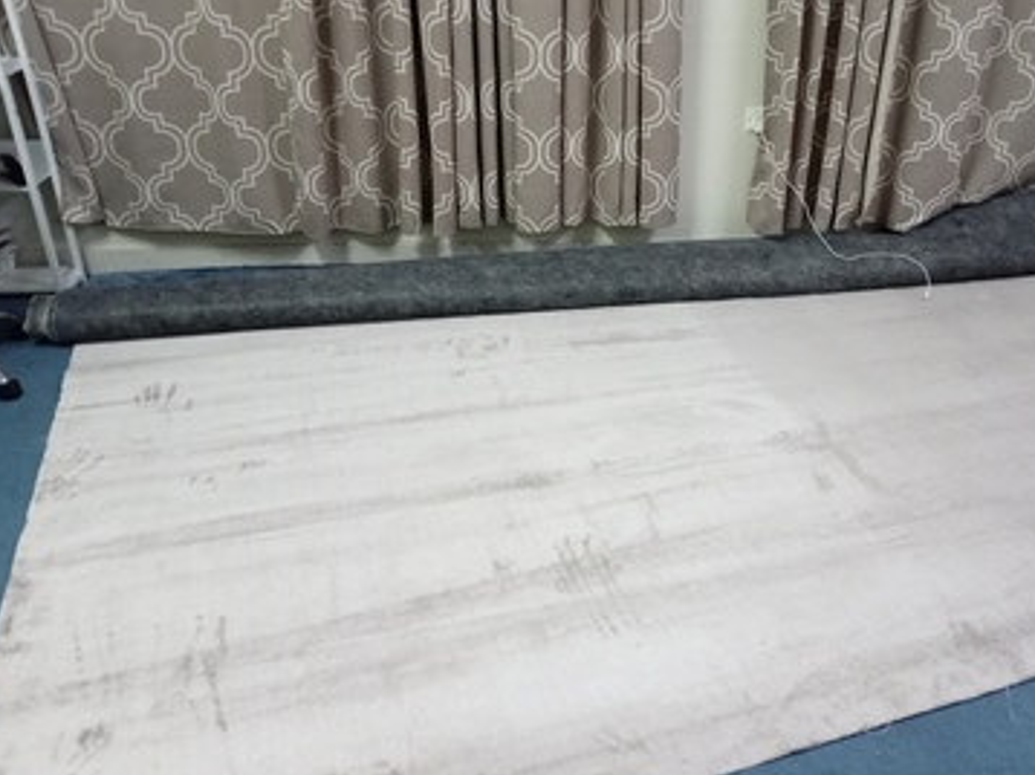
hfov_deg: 56.4
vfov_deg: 44.1
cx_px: 627
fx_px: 956
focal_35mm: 32
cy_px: 372
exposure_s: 1/24
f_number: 1.8
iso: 693
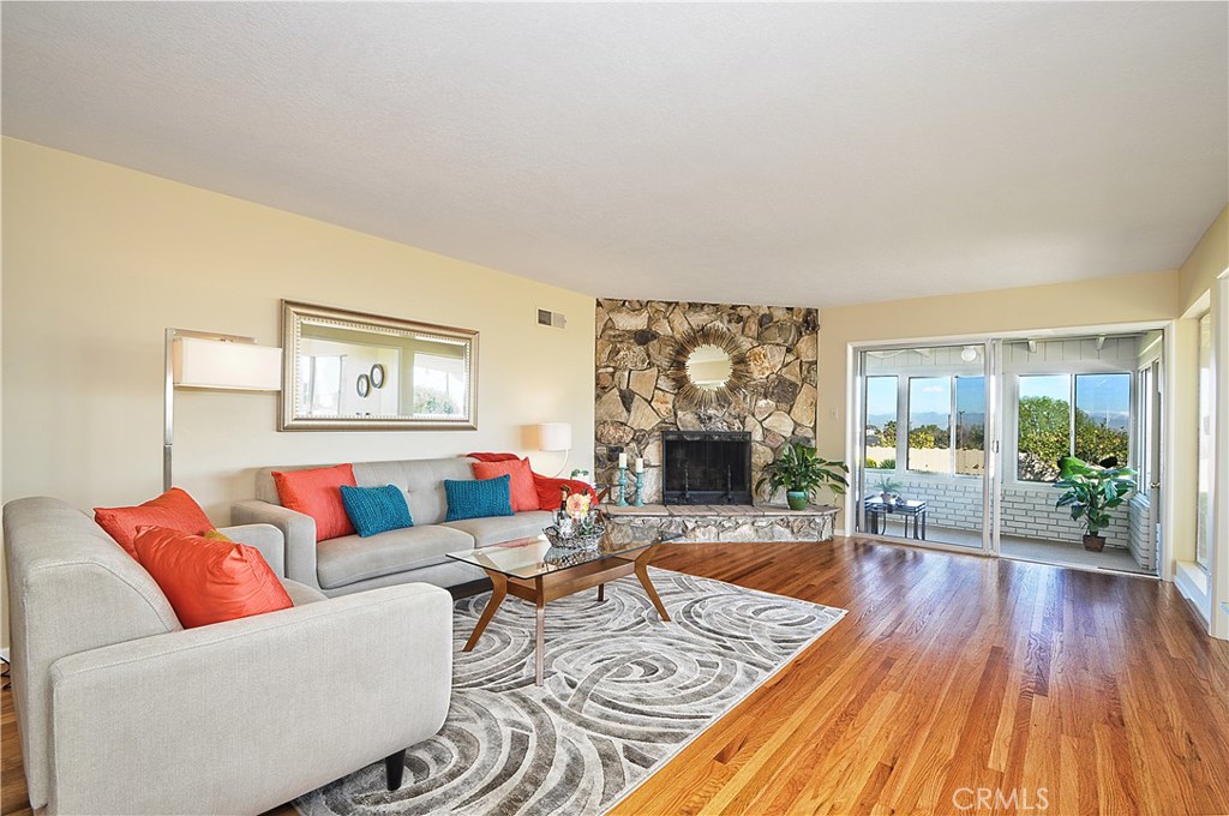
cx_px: 614
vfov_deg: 77.2
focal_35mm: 15
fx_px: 511
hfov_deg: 100.5
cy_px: 408
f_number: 9
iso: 200
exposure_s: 1/160
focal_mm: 10
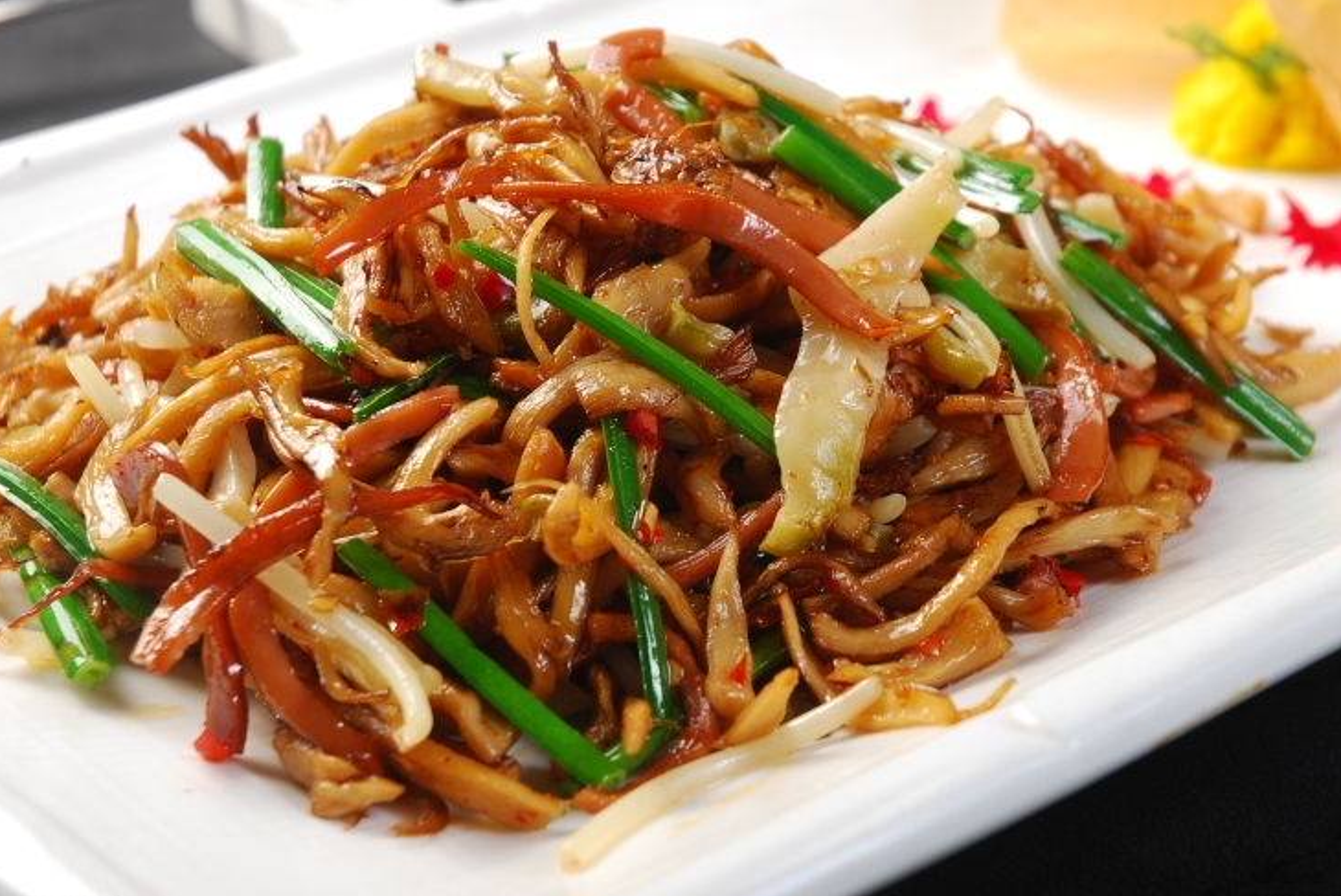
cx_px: 726
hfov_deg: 17.7
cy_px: 320
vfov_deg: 11.9
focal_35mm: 116
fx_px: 4313
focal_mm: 55
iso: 100
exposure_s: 1/125
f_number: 7.1
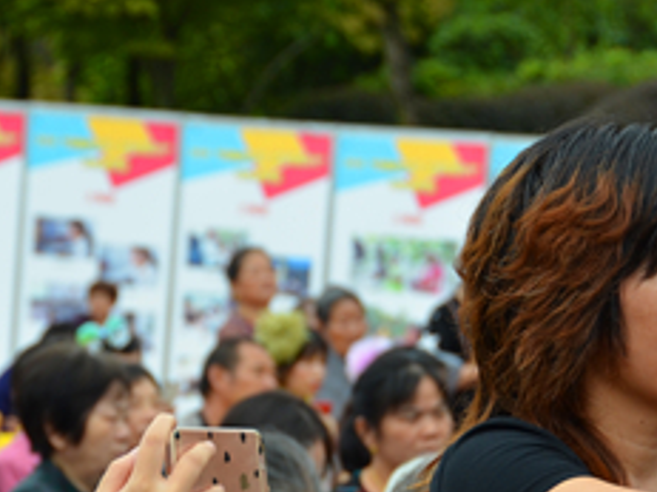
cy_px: 481
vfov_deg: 5.8
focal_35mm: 257
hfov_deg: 7.7
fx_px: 4878
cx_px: 265
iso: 200
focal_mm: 75
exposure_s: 1/200
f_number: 7.1
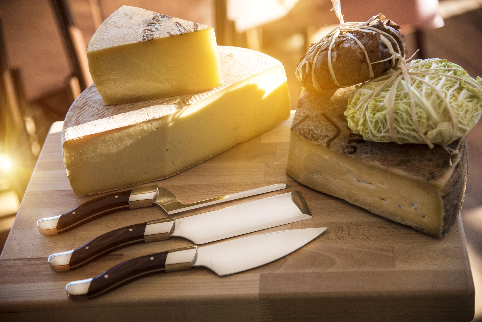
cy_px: 161
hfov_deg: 26.0
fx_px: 1045
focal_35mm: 78
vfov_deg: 17.5
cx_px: 241
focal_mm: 78
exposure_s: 1/160
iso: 100
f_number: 4
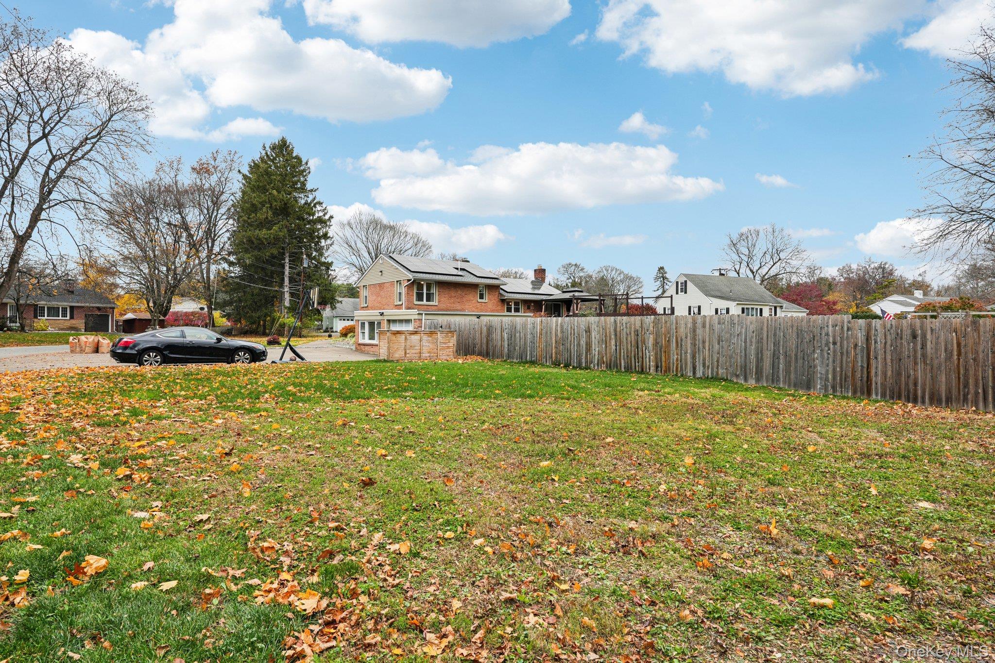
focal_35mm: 20
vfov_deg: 63.2
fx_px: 539
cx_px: 498
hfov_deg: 85.4
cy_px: 332
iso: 100
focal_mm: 19.5
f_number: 9
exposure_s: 1/30
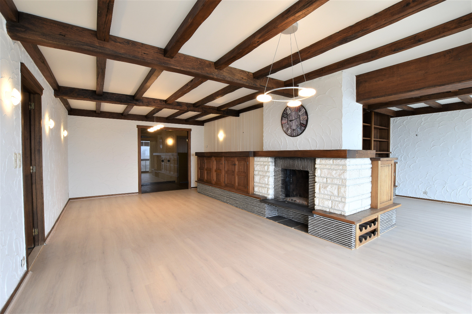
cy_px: 157
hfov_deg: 100.4
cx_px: 236
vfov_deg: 77.3
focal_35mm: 15
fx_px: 197
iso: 100
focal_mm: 10
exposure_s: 1/2
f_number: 9
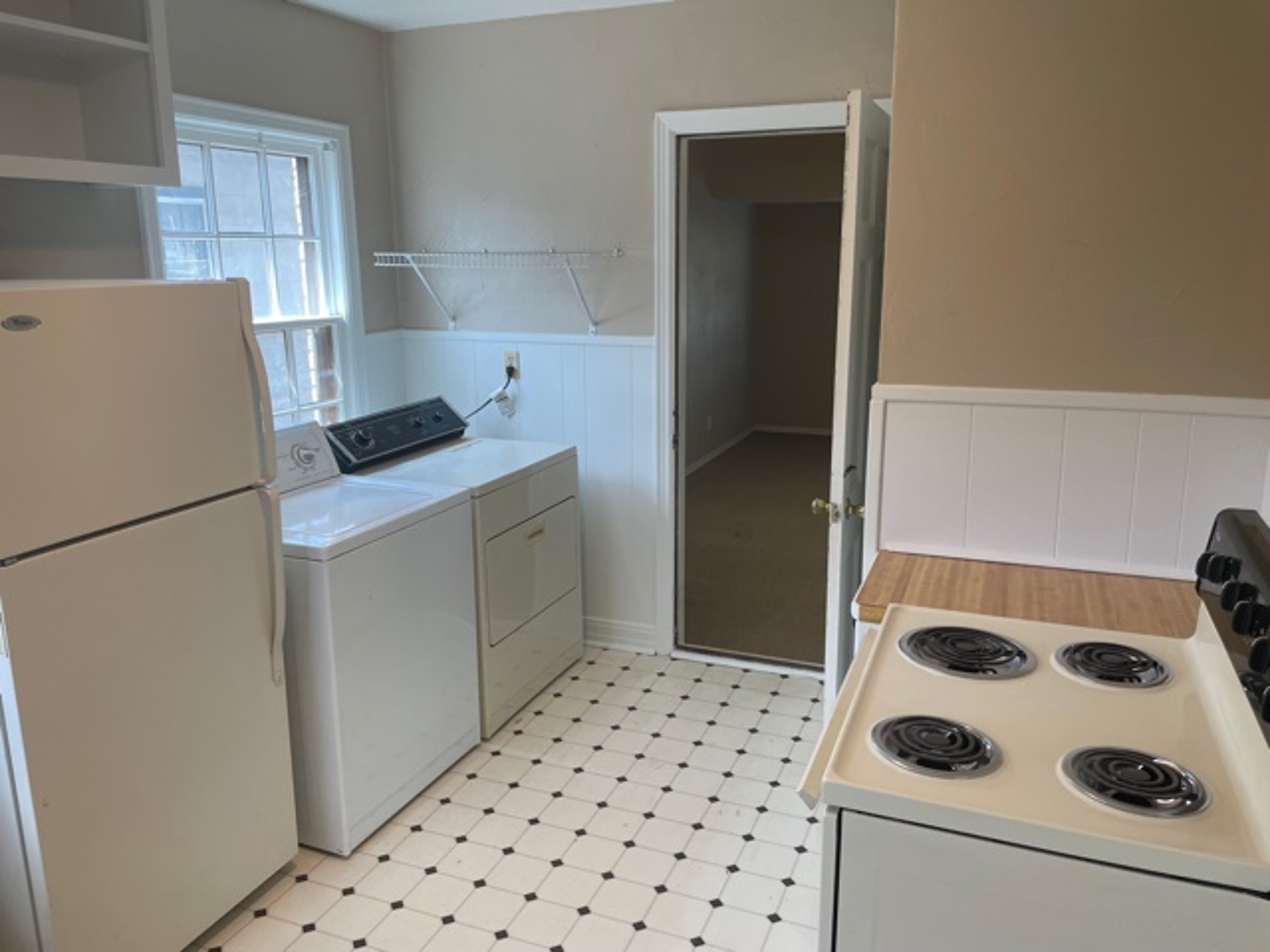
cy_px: 476
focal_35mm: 26
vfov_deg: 53.1
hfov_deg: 67.3
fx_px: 954
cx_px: 635
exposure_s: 1/120
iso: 64
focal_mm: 4.2
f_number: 1.6
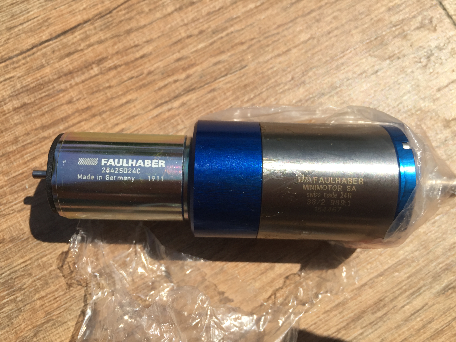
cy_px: 171
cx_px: 228
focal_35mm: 29
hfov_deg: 61.7
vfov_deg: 48.2
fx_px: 382
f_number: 2.2
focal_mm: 4.15
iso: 32
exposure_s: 1/2825
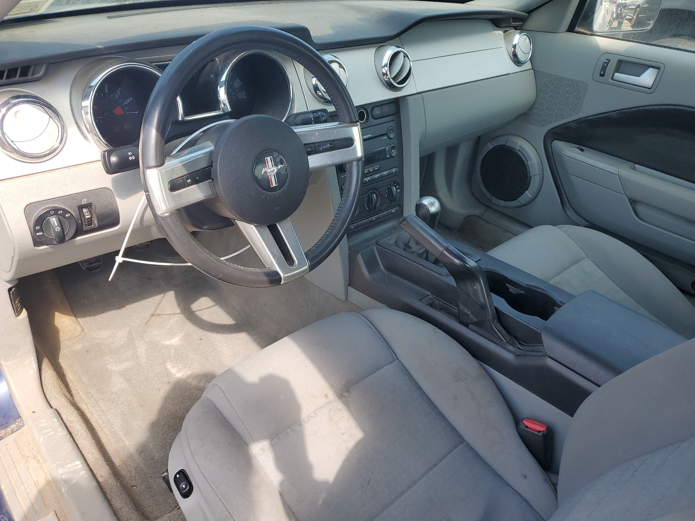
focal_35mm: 26
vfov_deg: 53.1
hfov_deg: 67.3
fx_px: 522
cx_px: 348
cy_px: 260
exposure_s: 1/667
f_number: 1.5
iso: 50
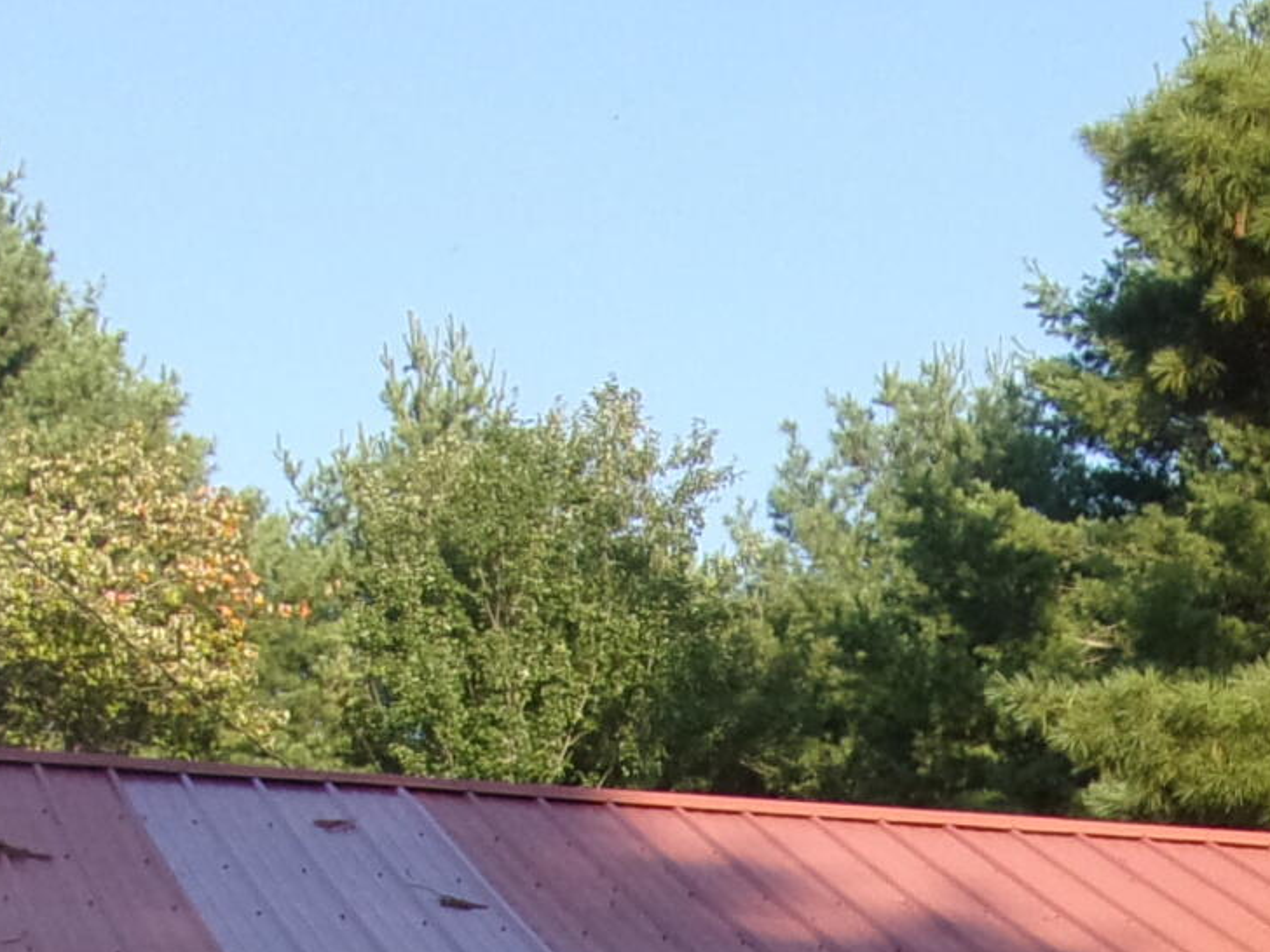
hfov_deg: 14.3
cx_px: 1228
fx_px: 4990
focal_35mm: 136
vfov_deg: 10.4
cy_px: 1554
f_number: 3.7
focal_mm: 5.9
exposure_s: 1/350
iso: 80
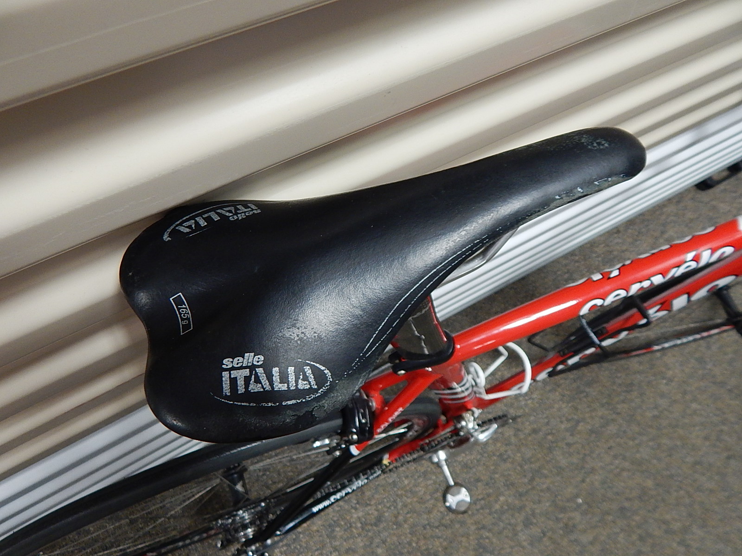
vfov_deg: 61.1
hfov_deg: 76.4
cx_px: 371
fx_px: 472
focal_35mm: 22
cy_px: 278
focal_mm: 4
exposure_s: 1/30
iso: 280
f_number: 3
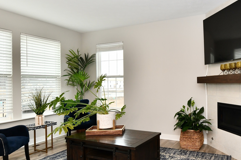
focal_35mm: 26
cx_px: 170
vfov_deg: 49.5
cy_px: 88
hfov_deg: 66.5
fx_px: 174
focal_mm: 14
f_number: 6.3
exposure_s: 1/60
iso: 640
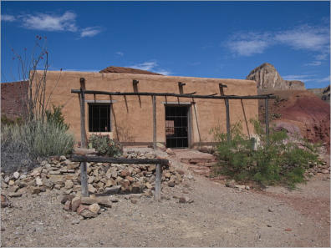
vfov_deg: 41.8
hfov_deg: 54.0
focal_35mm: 34
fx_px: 325
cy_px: 124
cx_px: 166
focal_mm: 17
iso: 200
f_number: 10
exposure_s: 1/500
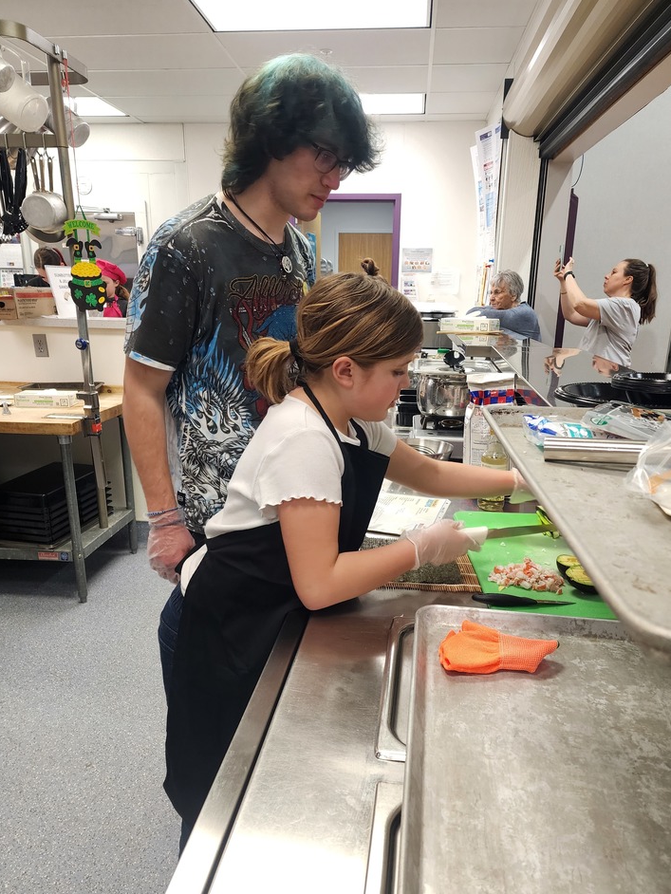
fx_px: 646
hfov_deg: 54.9
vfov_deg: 69.3
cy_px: 484
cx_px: 345
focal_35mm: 25
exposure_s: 1/120
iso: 320
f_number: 1.8
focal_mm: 6.4
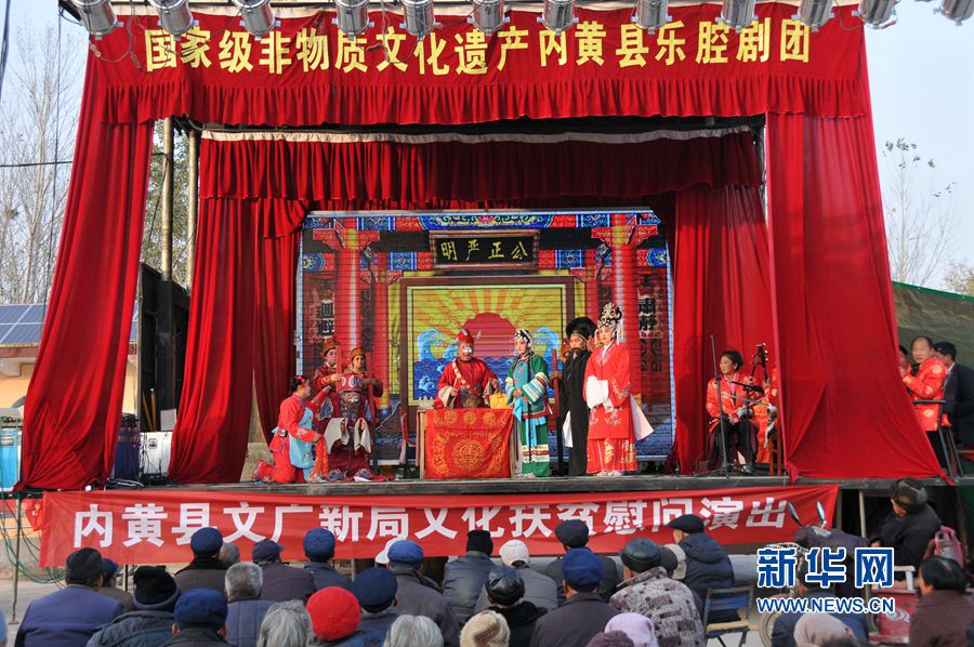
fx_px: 1297
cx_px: 487
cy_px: 324
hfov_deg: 41.2
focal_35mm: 48
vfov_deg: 28.0
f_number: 5.6
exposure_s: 1/160
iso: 250
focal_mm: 32
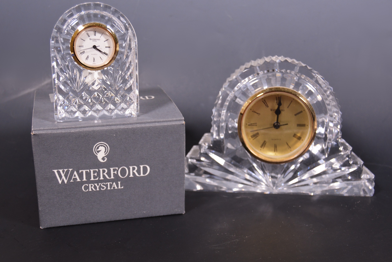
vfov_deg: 34.2
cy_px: 131
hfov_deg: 49.6
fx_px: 425
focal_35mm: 39
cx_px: 196
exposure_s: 1/80
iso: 400
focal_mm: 26
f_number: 4.5
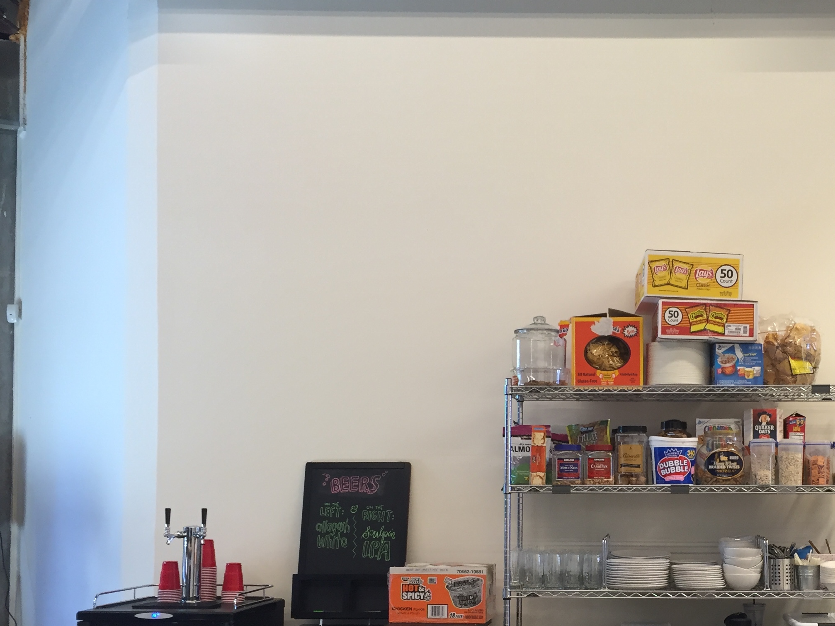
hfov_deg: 39.2
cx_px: 642
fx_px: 1134
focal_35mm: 47
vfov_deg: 30.5
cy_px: 452
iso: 64
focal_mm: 4.15
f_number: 2.2
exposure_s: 1/30
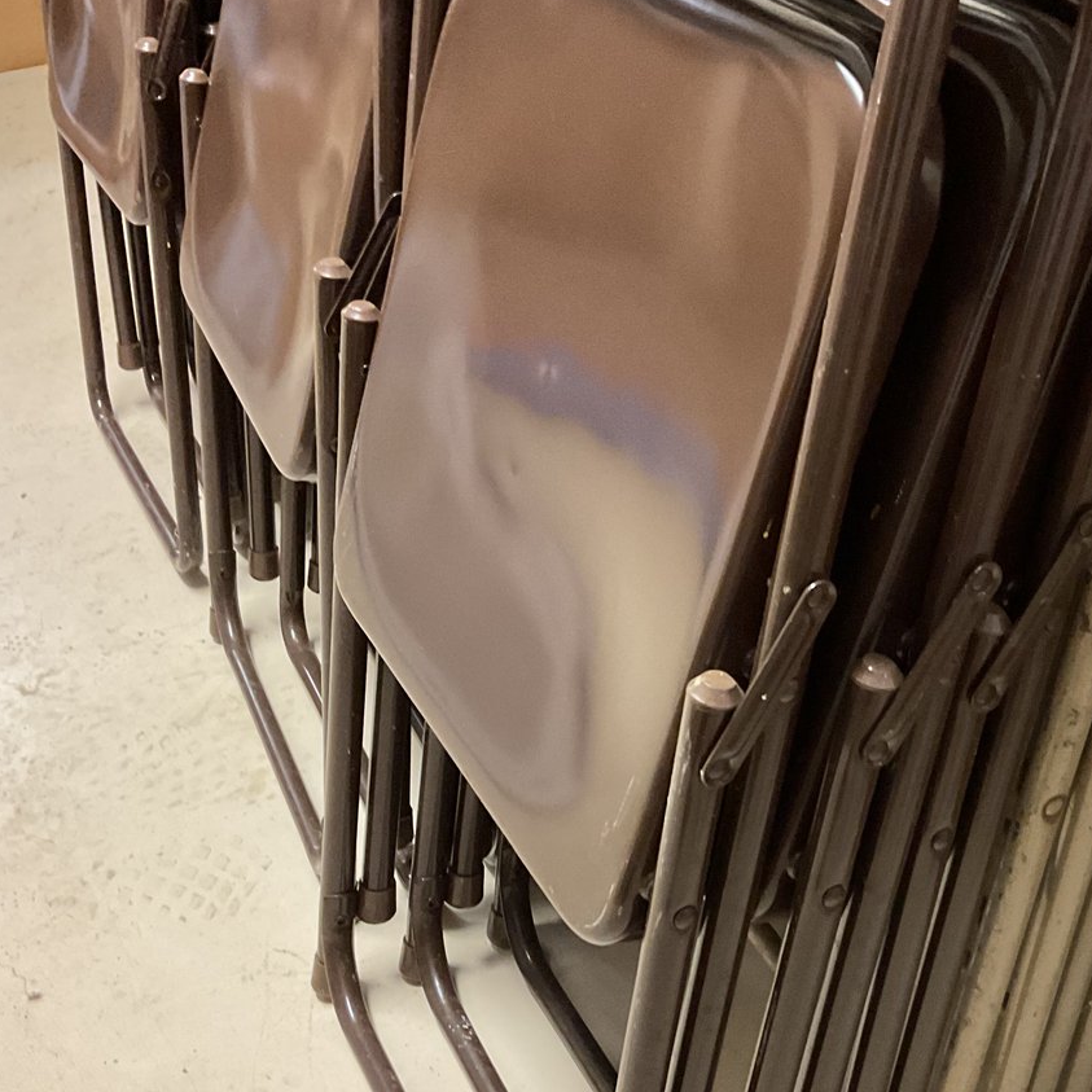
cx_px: 806
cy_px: 708
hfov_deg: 36.0
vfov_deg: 36.5
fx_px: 1642
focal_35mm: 46
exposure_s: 1/40
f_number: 1.8
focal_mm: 3
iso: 250
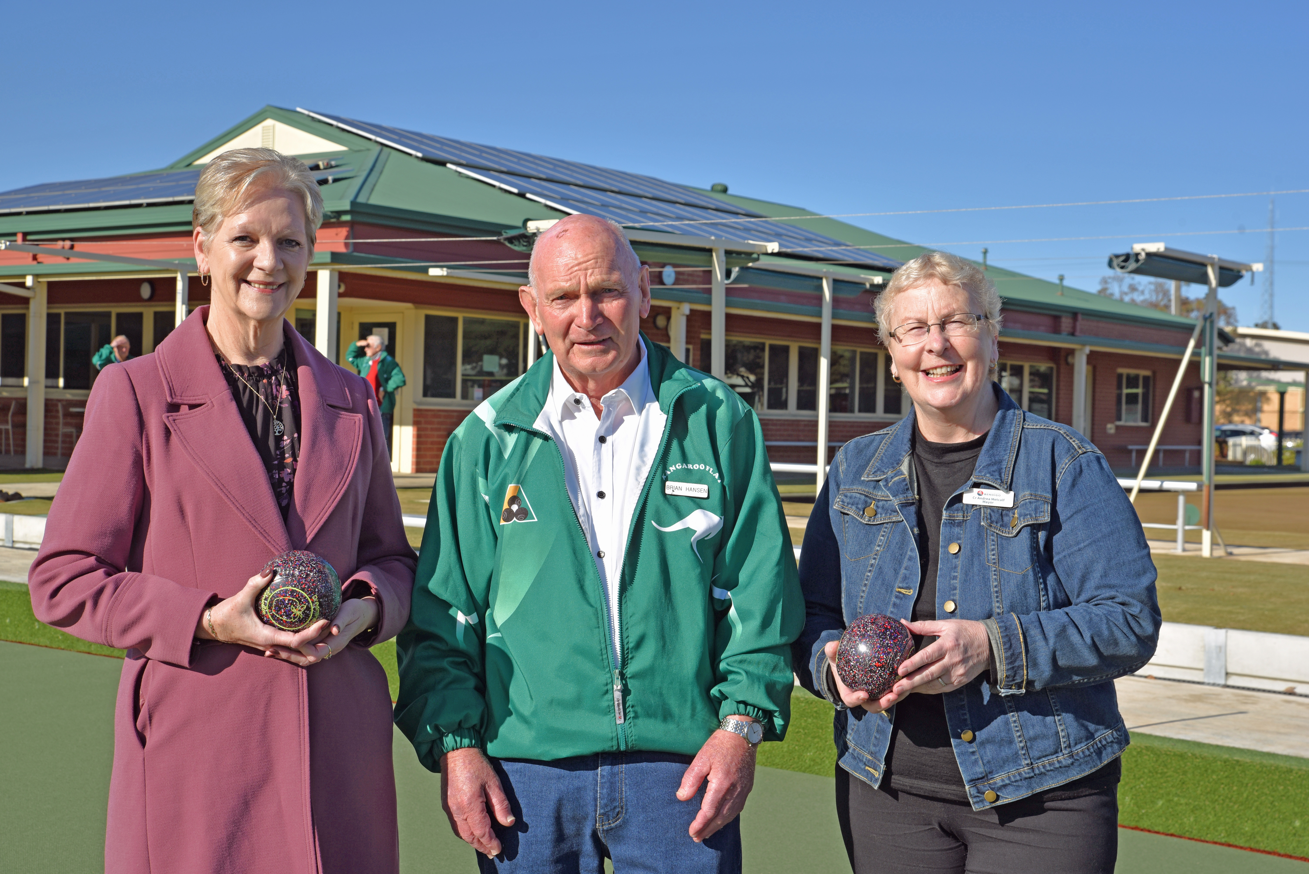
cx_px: 654
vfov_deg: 26.0
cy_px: 437
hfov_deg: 38.2
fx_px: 1891
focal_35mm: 52
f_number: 10
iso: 100
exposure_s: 1/200
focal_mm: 52
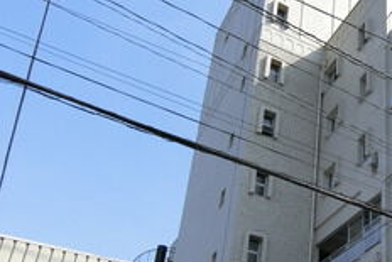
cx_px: 399
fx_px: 556
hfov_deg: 35.0
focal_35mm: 51
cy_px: 230
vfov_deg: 25.8
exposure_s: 1/1250
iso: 80
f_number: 2.7
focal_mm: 4.06
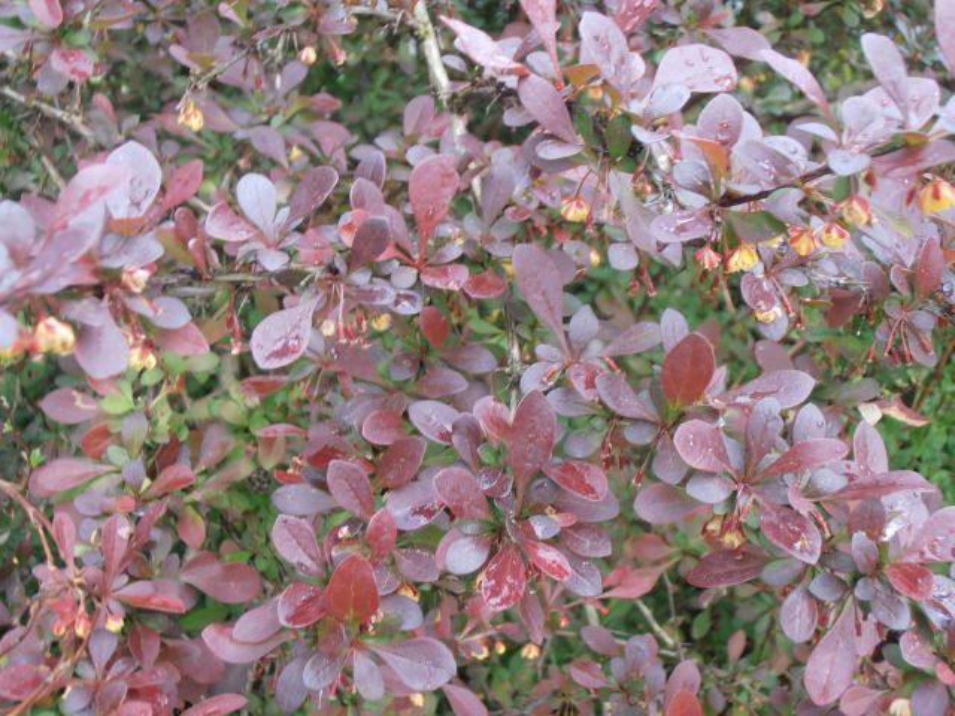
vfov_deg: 32.9
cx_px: 478
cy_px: 358
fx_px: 1214
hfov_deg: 42.9
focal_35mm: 44
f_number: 4.2
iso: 125
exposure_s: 1/40
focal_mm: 7.87
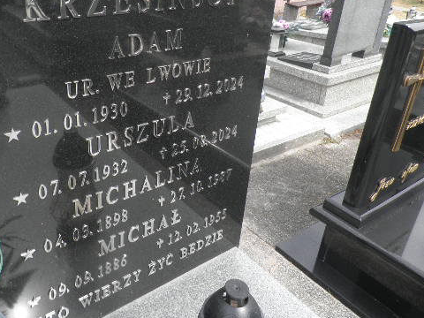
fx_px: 392
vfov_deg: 43.6
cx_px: 162
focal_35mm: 32
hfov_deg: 56.2
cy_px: 108
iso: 64
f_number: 8.3
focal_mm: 4.3
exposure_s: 1/60
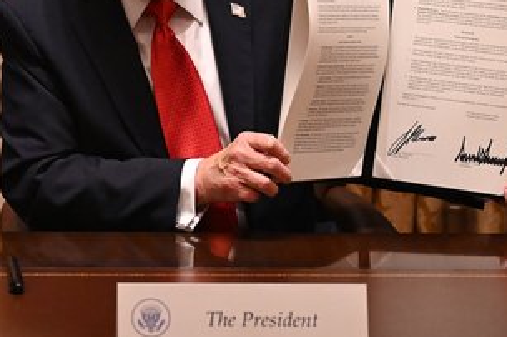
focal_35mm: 109
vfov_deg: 12.5
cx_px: -100
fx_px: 1534
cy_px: 40
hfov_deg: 17.9
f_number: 3.5
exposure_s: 1/320
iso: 4000
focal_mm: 41
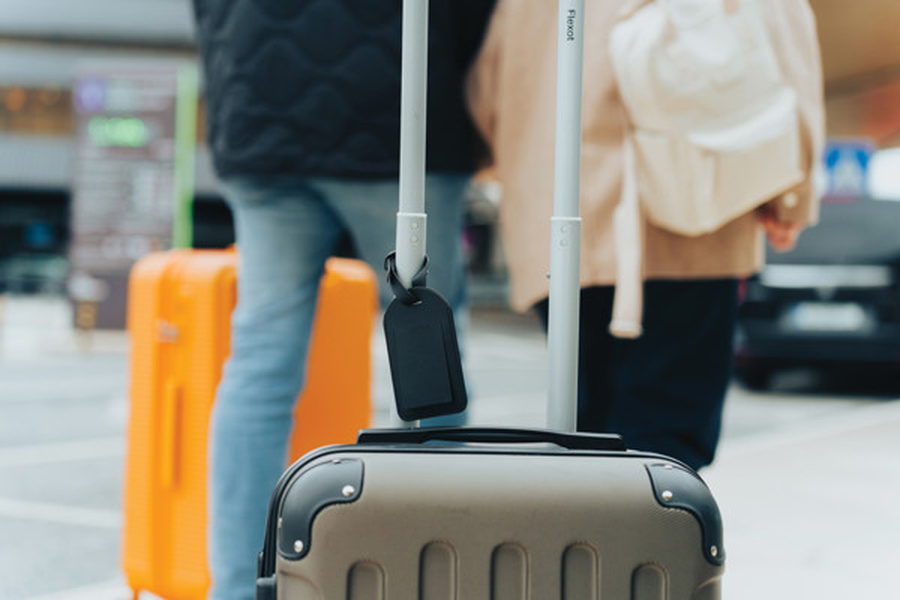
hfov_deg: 32.4
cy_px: 300
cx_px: 450
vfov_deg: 21.9
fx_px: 1550
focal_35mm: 62
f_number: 2.8
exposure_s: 1/400
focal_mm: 62
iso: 200
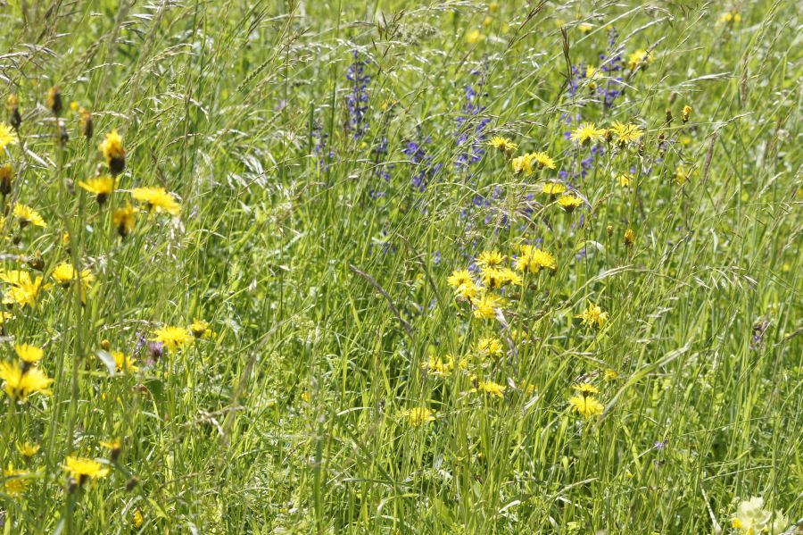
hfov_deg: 19.5
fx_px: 2341
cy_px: 268
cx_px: 402
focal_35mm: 105
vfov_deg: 13.0
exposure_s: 1/400
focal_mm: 70
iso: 200
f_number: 8
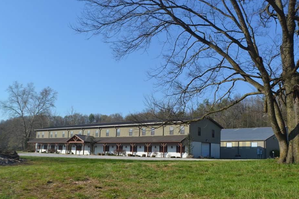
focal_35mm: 46
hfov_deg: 42.7
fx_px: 382
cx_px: 157
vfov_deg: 29.2
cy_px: 109
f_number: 8
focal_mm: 26
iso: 100
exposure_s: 1/250
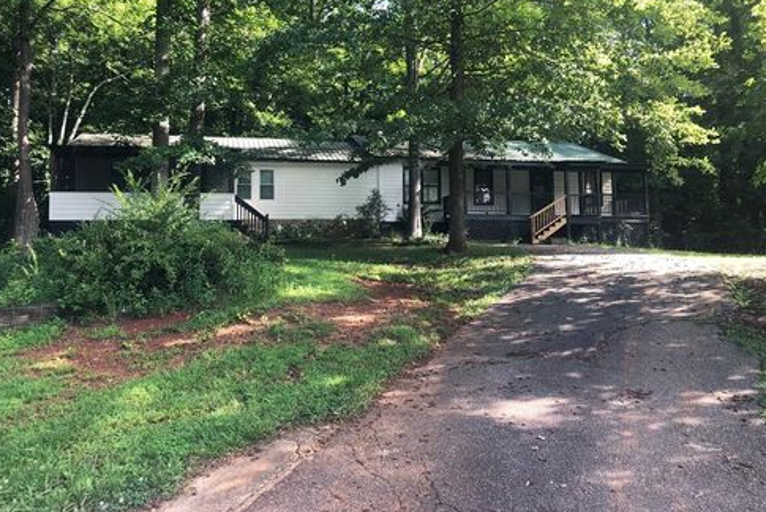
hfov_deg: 61.9
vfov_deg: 43.6
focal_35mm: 30
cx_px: 377
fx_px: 639
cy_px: 225
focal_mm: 3.99
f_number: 1.8
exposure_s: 1/120
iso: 25
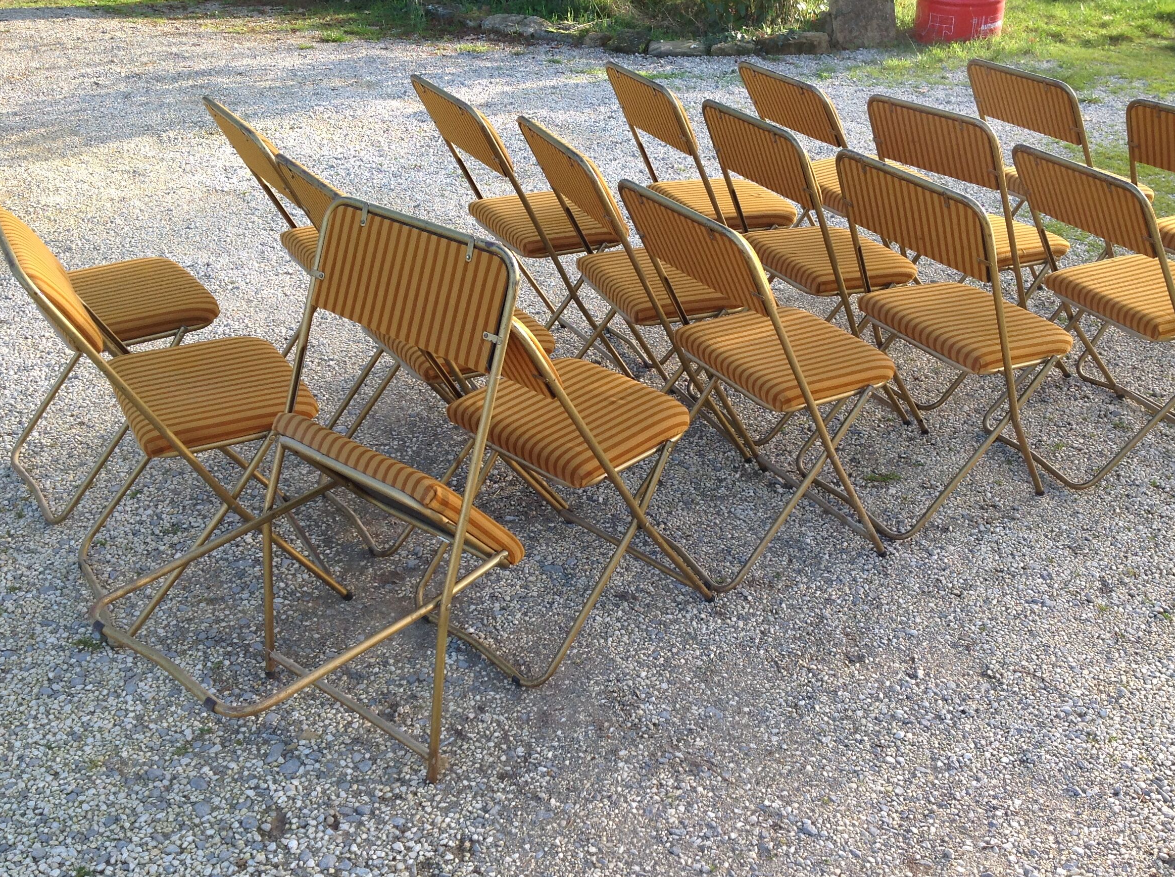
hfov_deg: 47.9
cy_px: 456
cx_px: 637
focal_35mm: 39
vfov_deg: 36.7
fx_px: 1322
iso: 50
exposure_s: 1/222
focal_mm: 4.28
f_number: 2.4
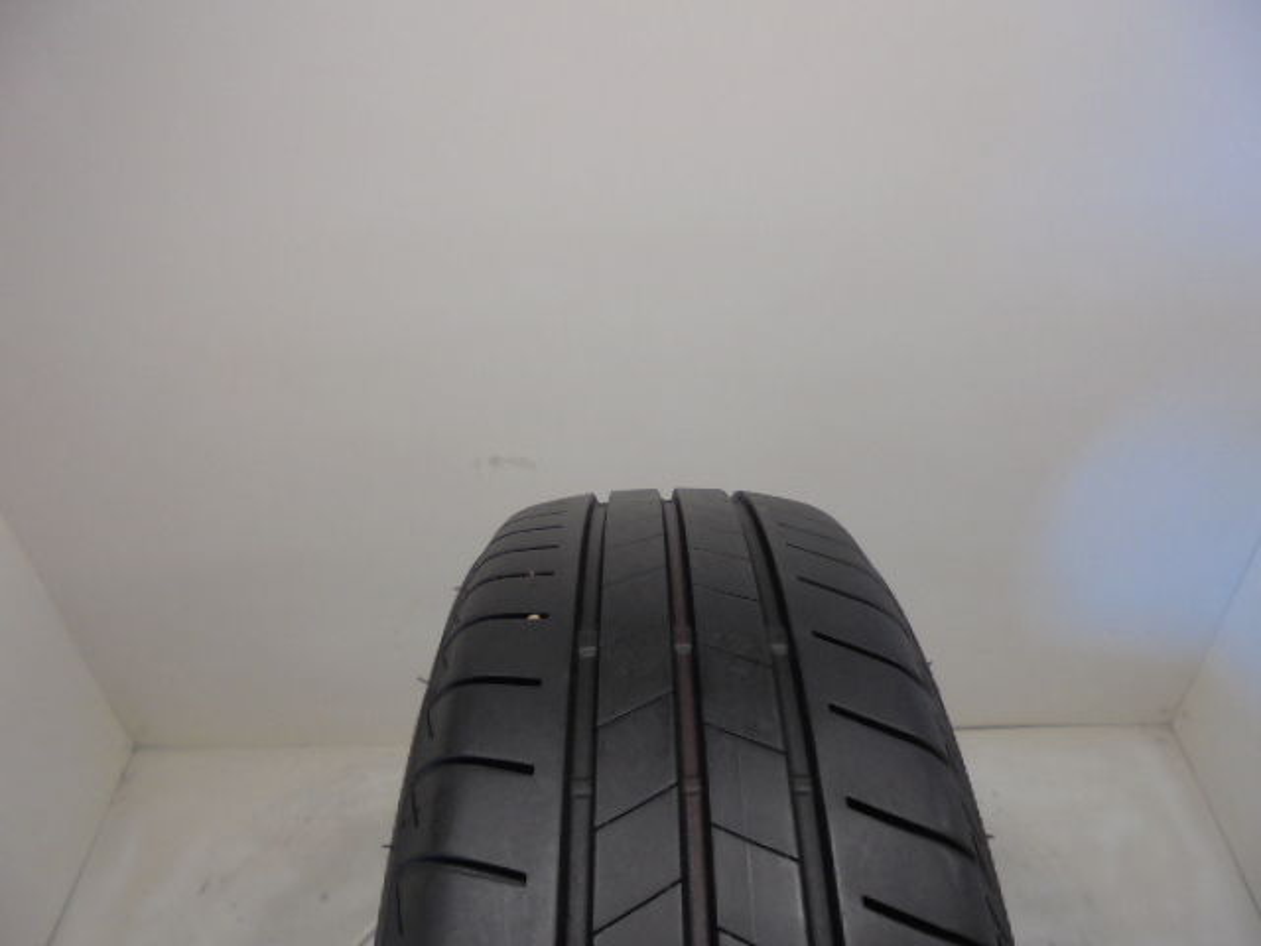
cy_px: 473
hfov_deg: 67.3
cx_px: 630
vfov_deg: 53.1
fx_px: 947
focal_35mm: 26
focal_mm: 4.6
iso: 100
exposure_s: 1/40
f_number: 3.5
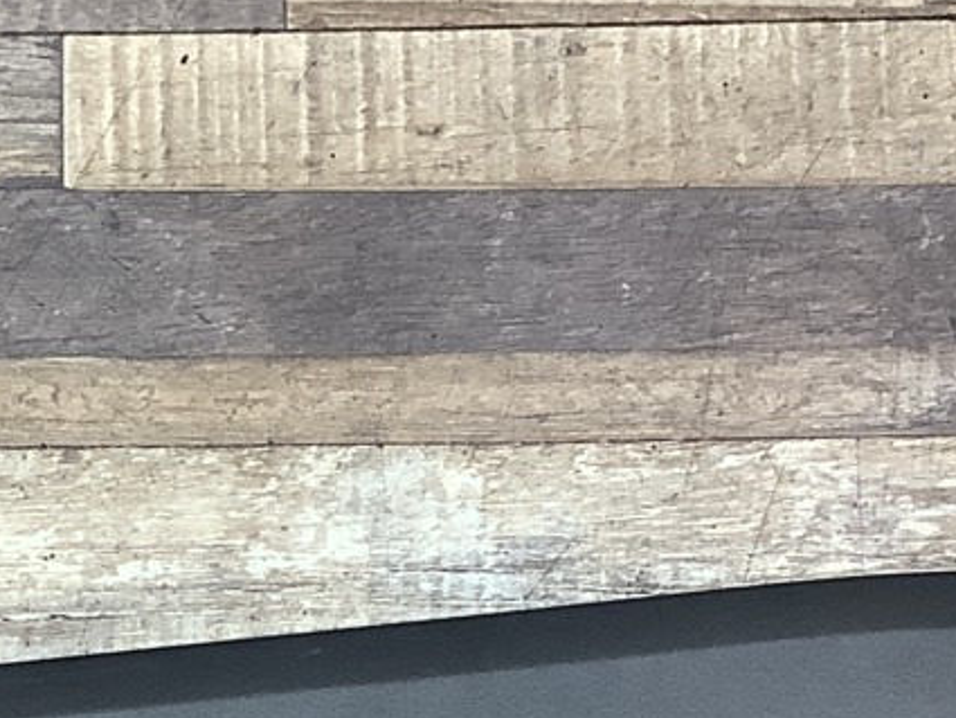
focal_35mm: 120
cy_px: 1003
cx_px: 171
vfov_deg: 11.9
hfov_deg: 16.3
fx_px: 3315
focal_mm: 3.3
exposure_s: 1/50
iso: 100
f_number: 2.4
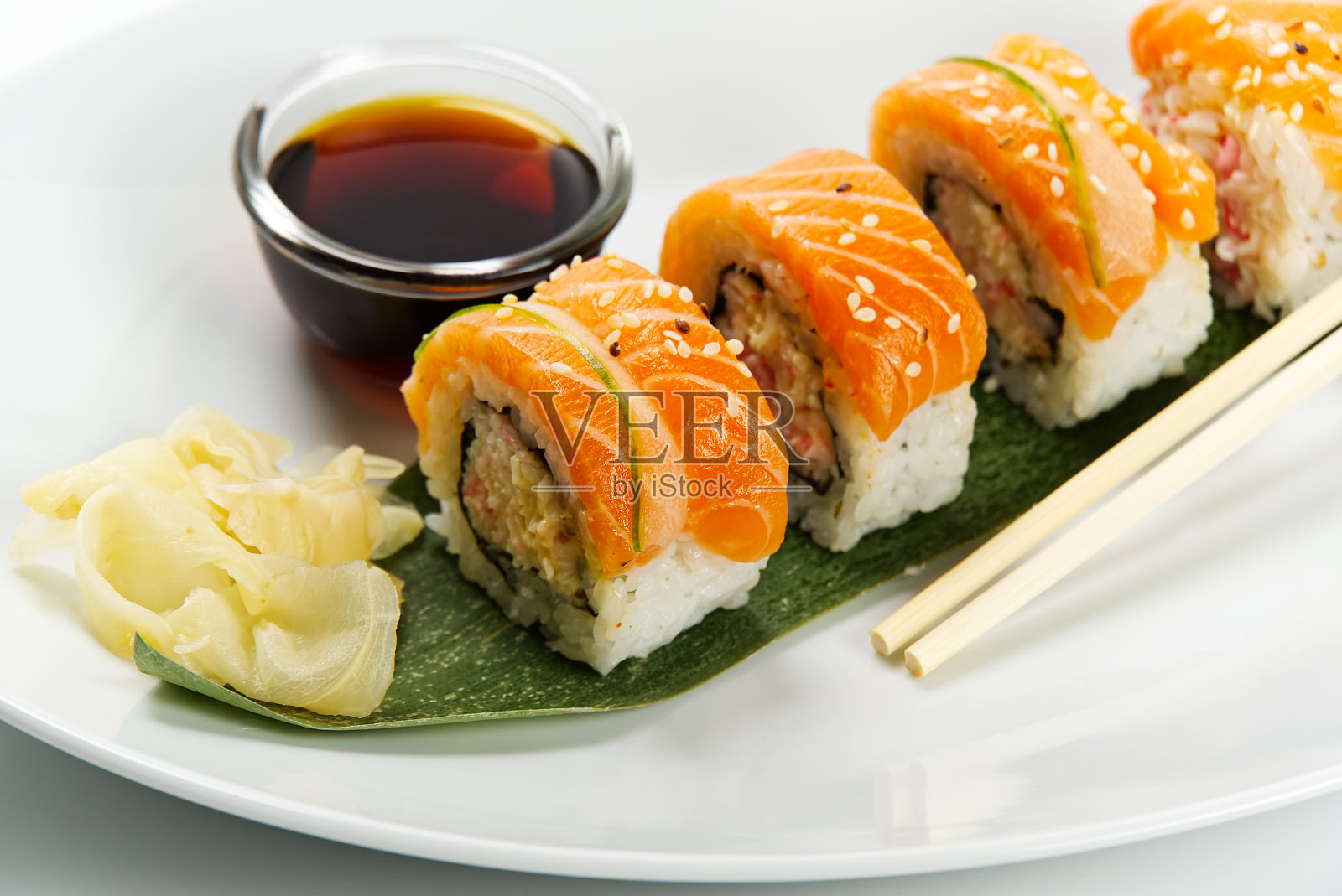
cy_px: 448
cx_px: 671
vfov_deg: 6.9
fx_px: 7441
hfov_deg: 10.3
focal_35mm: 200
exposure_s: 1/200
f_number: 7.1
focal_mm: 133
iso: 200
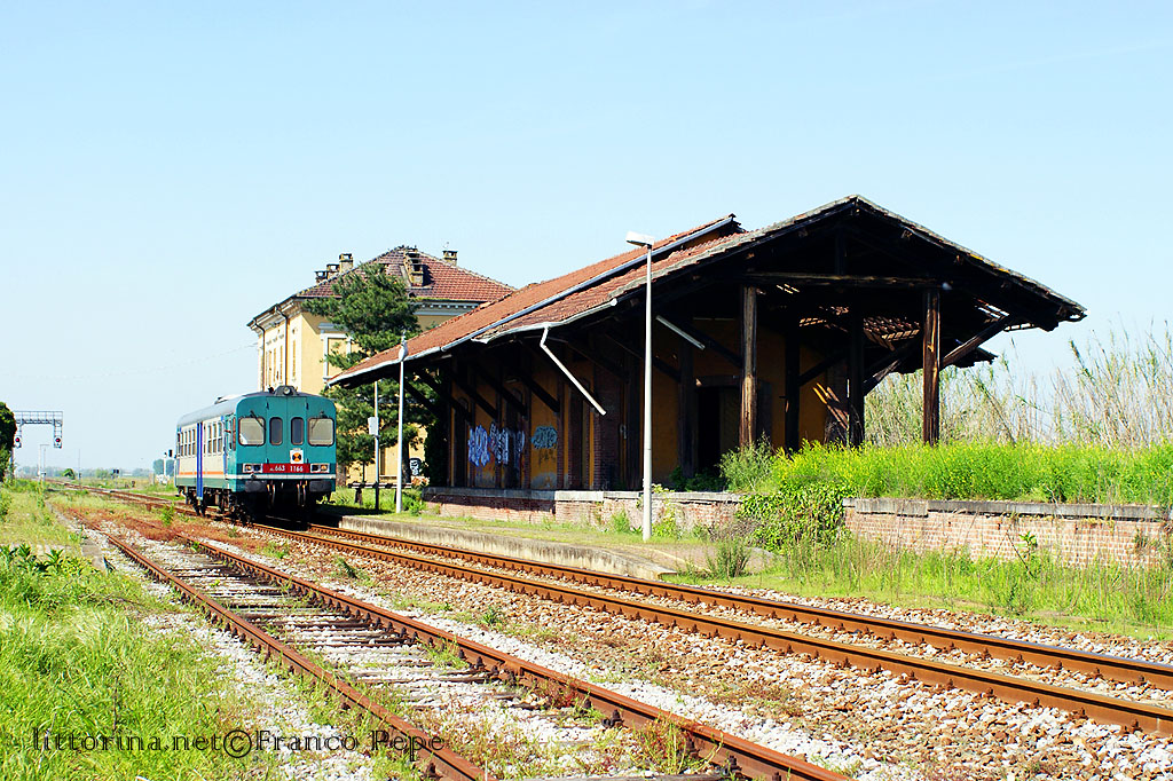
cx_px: 586
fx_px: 2199
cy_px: 390
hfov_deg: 29.9
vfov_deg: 20.1
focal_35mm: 68
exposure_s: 1/640
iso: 200
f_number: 5.6
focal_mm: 45
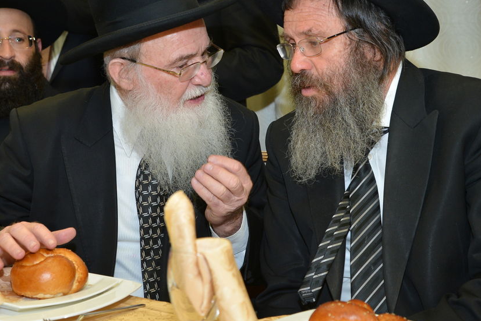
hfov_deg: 32.9
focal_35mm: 61
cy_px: 110
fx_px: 815
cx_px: 228
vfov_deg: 22.2
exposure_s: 1/80
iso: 800
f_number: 5
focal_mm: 42
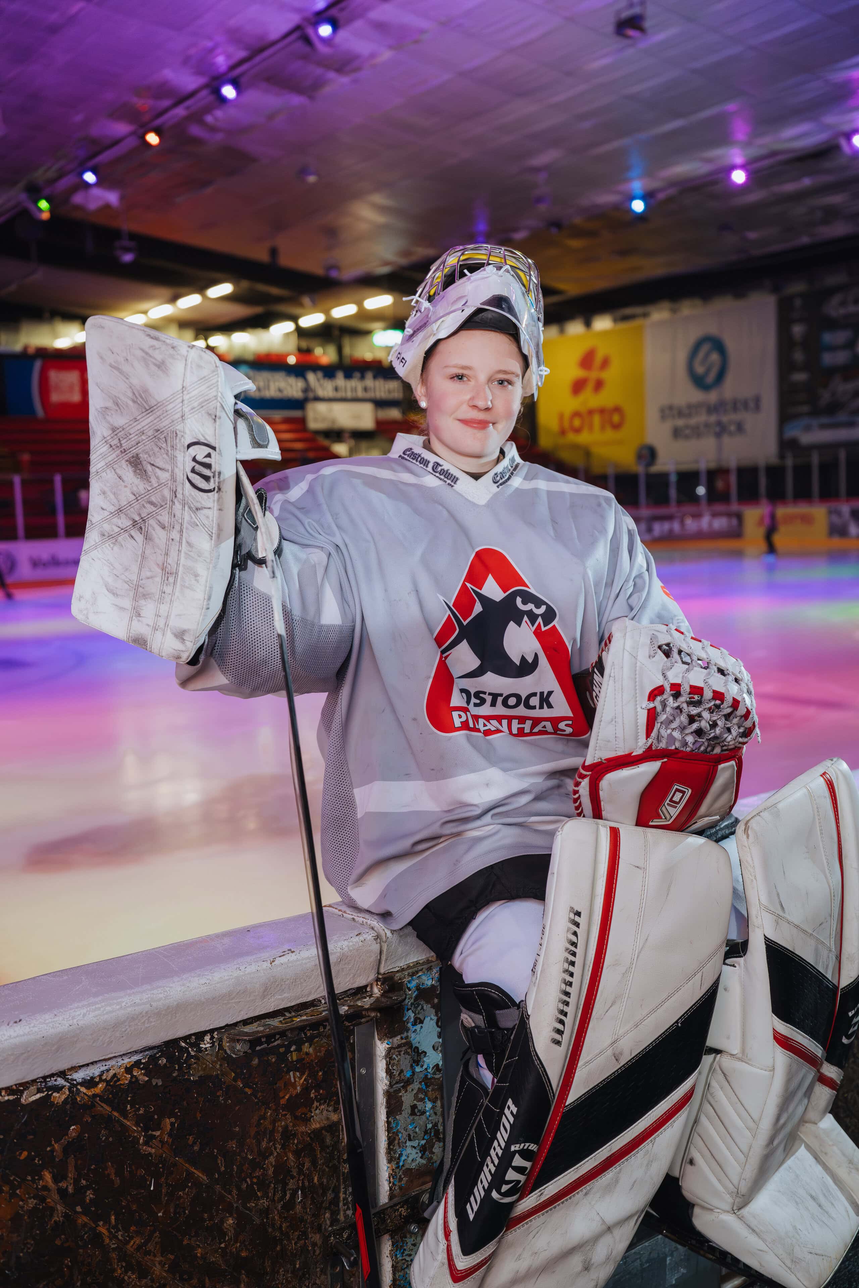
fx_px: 1253
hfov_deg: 37.9
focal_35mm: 35
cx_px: 430
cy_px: 644
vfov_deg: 54.4
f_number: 3.2
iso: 3200
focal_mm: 35
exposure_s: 1/125
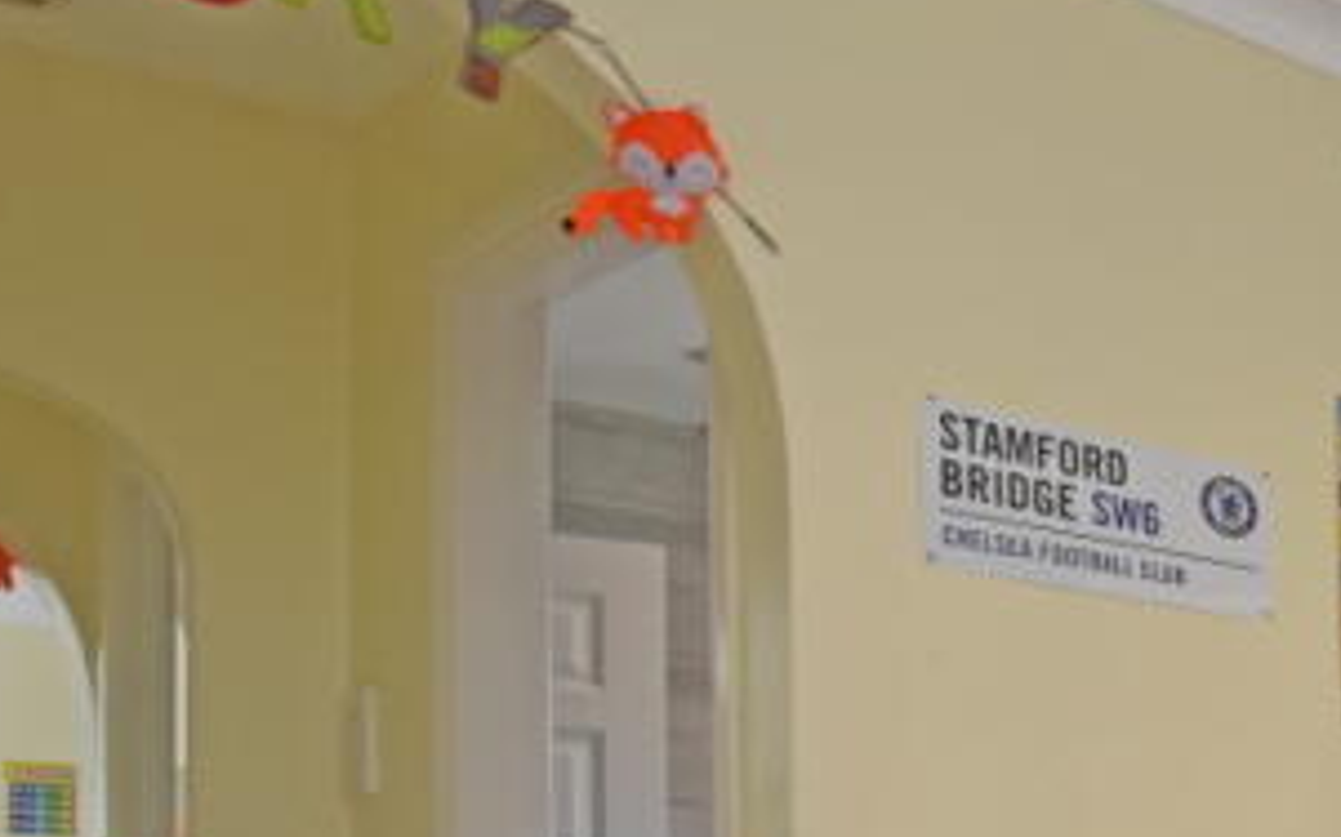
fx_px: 1900
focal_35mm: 52
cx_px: 2210
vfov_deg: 23.1
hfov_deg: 24.7
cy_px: 959
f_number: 5
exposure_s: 1/200
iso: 500
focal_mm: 10
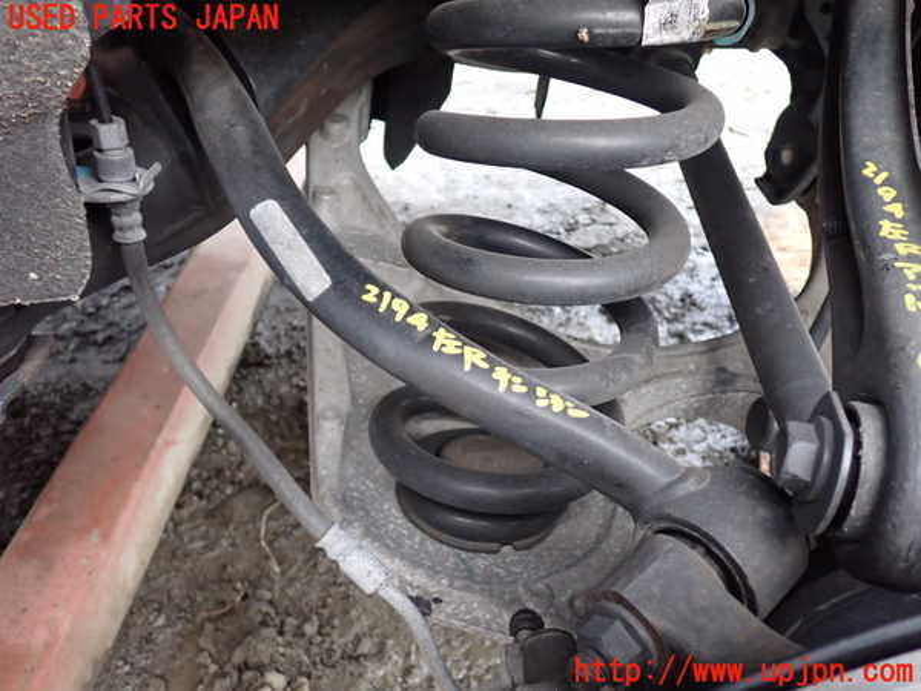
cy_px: 346
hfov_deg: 60.0
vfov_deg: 46.8
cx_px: 460
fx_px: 798
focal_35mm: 30
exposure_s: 1/30
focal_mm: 5.4
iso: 640
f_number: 2.3
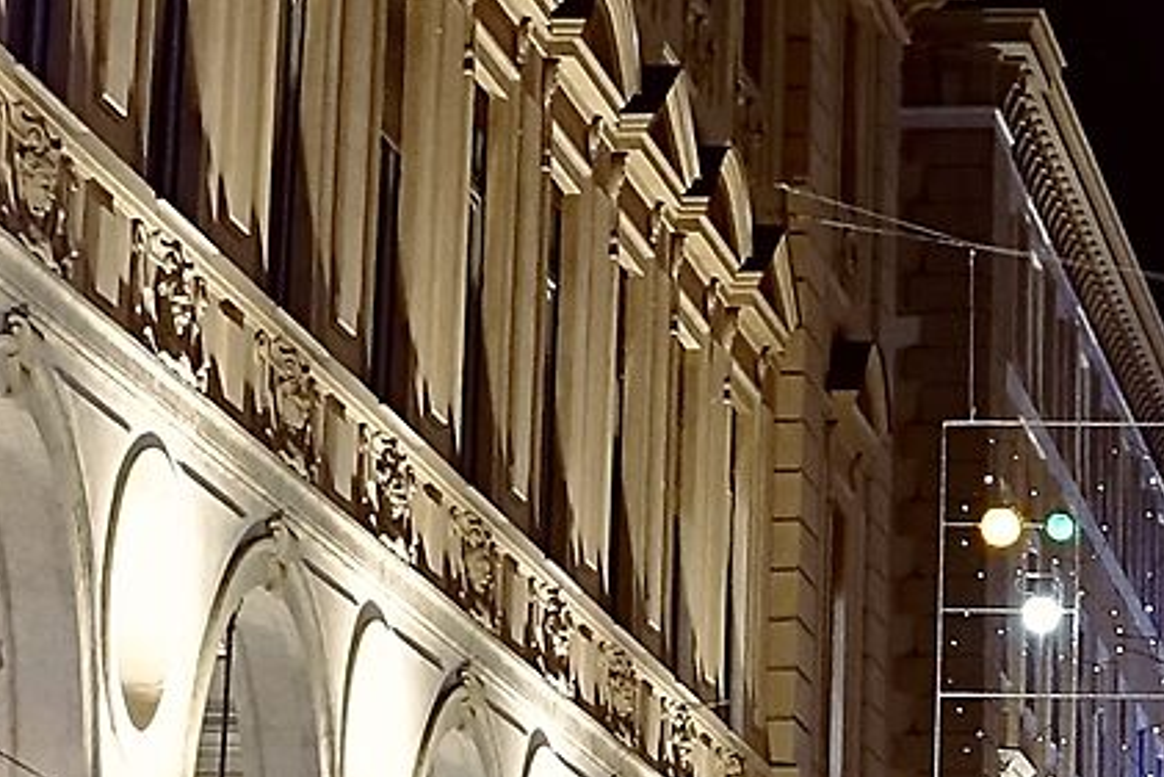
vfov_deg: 6.7
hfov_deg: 9.9
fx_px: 6630
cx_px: 1438
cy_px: -182
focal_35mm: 205
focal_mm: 13.16
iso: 800
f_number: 2.8
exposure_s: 1/40
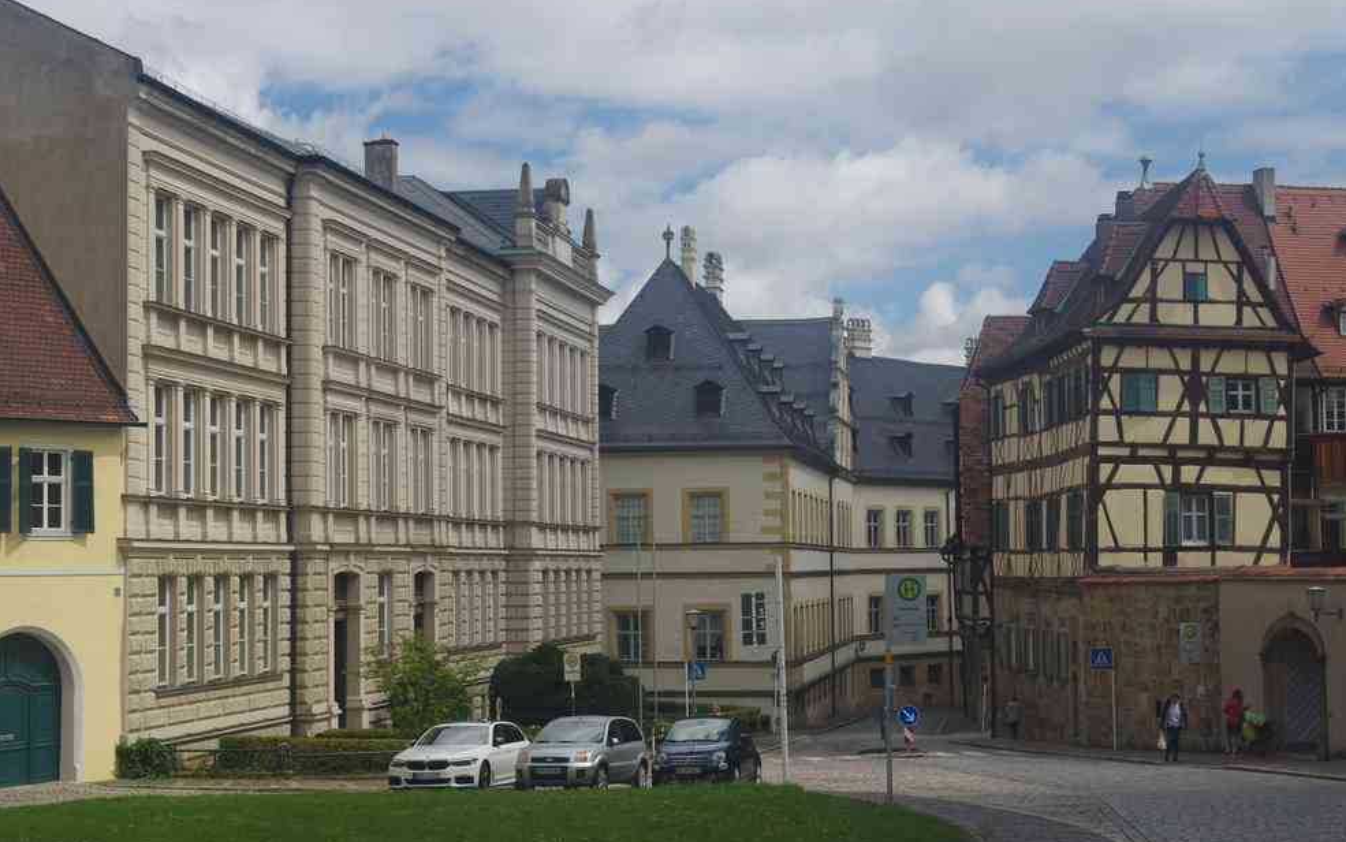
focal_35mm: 62
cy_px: 418
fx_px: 2275
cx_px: 680
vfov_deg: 21.0
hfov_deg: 33.0
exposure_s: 1/125
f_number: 11
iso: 200
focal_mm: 40
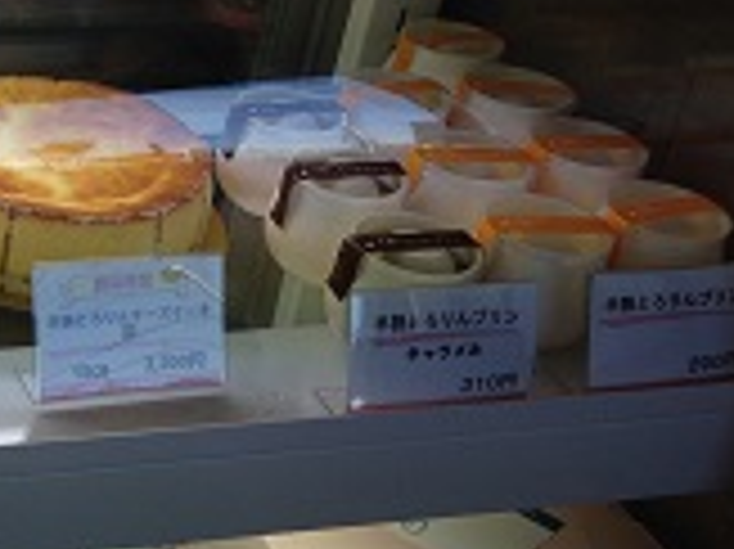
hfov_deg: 22.3
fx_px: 1716
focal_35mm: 81
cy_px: 234
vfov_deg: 18.2
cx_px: -149
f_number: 2.4
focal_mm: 4.12
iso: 50
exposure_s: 1/209
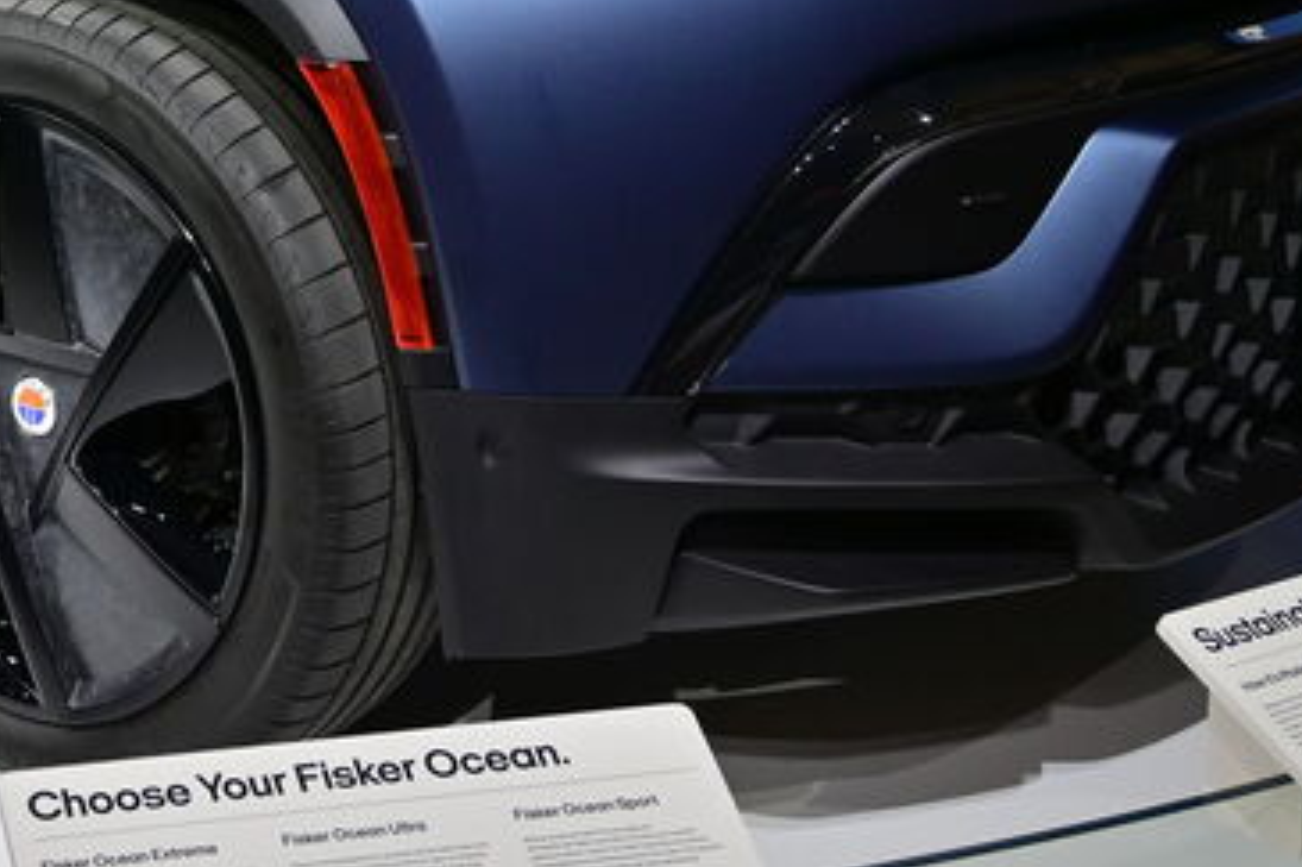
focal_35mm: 81
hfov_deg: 23.9
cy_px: -43
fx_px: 2927
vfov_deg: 16.4
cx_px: -14
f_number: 4.5
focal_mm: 20.5
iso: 250
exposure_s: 1/250
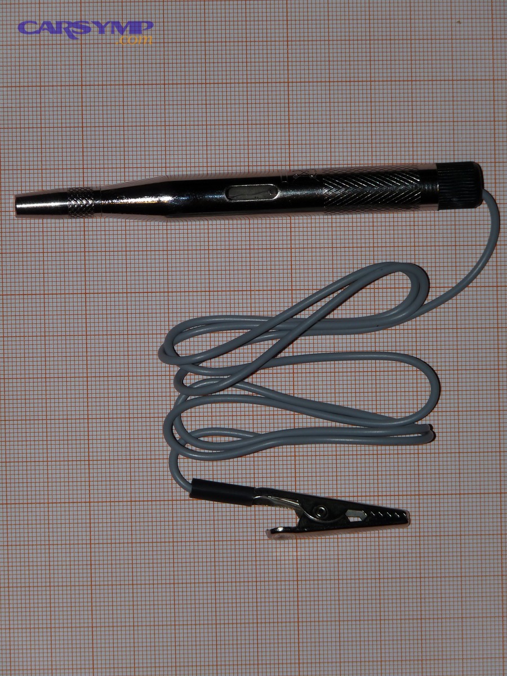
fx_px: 4687
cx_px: 254
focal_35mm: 240
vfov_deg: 8.2
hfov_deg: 6.2
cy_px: 338
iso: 100
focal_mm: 42.6
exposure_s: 1/60
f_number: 3.7
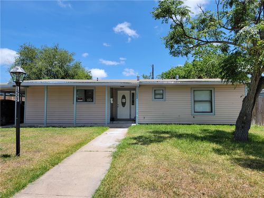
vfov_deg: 56.8
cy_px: 99
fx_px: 183
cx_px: 132
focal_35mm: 24
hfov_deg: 71.6
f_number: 1.8
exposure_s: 1/788
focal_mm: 6.7
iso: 16
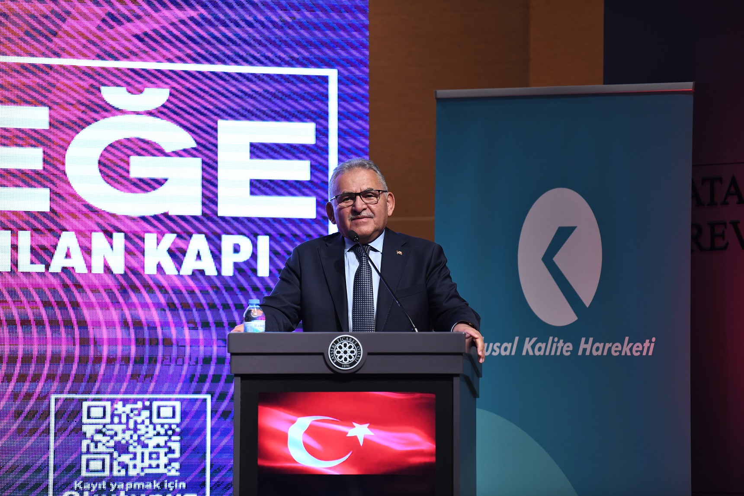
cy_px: 248
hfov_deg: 10.3
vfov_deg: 6.9
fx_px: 4133
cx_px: 372
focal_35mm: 200
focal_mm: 200
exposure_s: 1/160
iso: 1250
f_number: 2.8
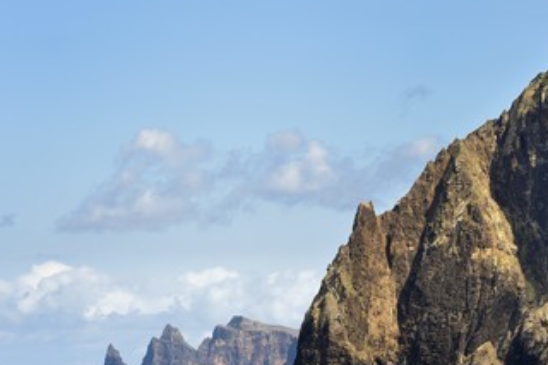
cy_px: 216
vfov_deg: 5.2
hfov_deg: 7.8
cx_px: 354
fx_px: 4001
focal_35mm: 263
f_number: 10
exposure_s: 1/400
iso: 200
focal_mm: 200
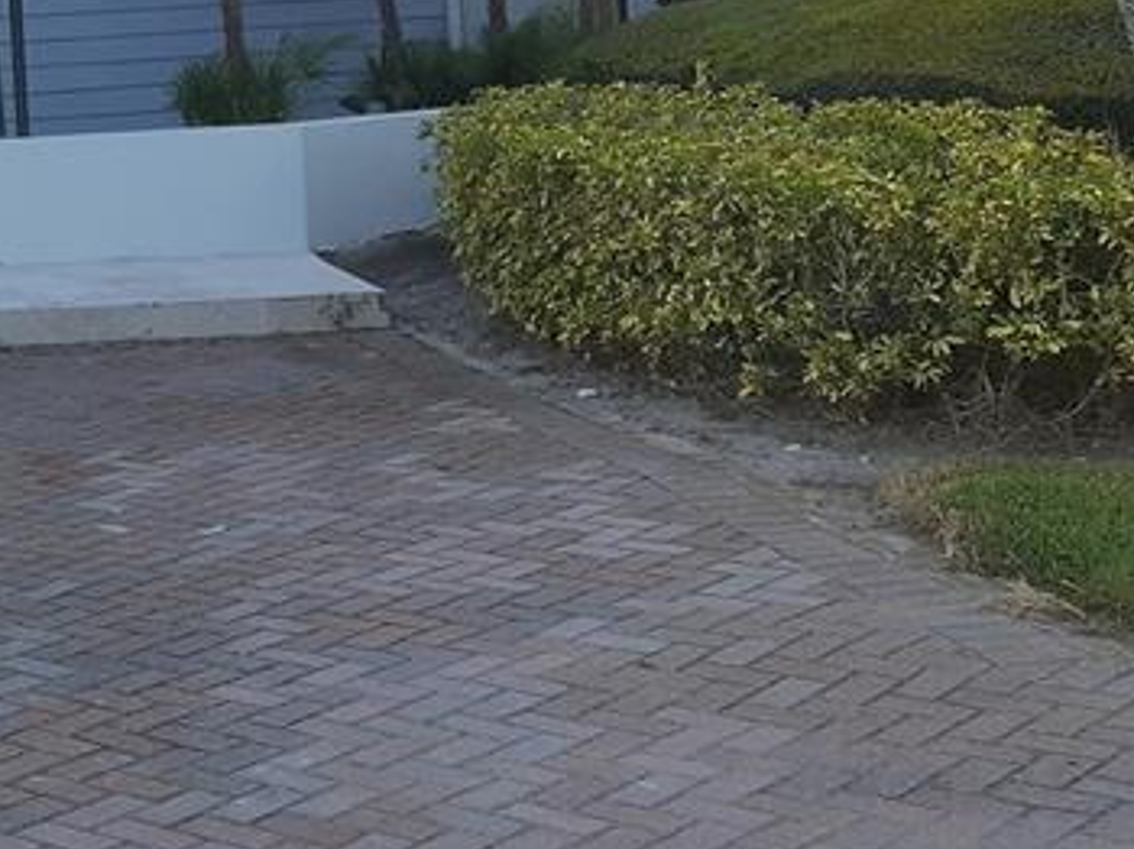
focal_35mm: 79
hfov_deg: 22.3
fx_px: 2586
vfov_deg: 18.3
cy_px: 84
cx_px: -314
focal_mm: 3.6
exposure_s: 1/598
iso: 40
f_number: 1.9
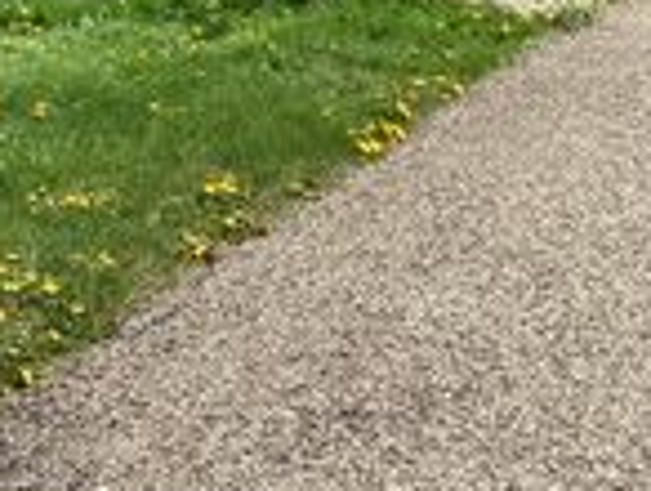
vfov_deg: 13.4
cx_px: 178
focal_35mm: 106
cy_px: -185
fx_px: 1997
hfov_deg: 18.4
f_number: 2.4
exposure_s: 1/1148
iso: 25
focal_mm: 3.3
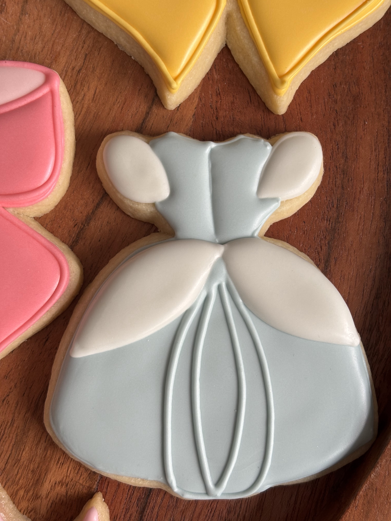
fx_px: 783
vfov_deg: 36.8
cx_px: 196
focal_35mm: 52
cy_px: 260
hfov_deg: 28.0
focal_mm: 5.96
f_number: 1.6
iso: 64
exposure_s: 1/60
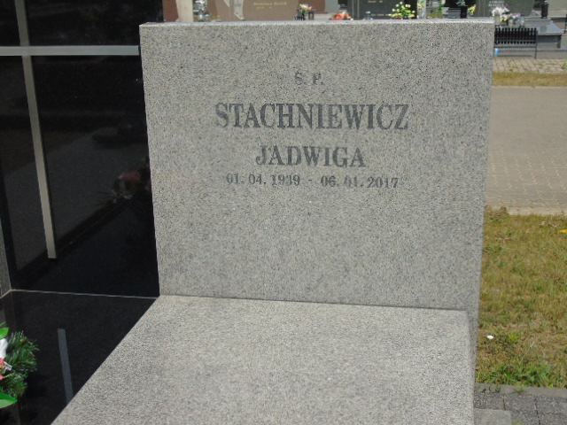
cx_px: 284
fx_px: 753
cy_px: 212
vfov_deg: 31.5
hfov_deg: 41.2
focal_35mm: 46
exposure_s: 1/800
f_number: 4.1
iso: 80
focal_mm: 8.2
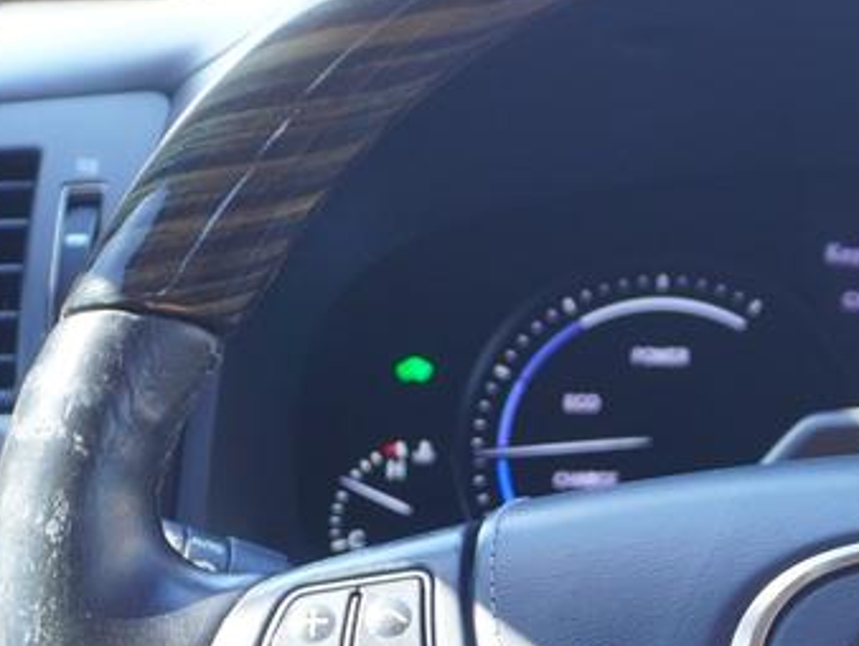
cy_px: 707
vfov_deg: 11.2
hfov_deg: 14.9
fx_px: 3253
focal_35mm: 131
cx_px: 775
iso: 320
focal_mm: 24
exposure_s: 1/60
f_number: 4.5
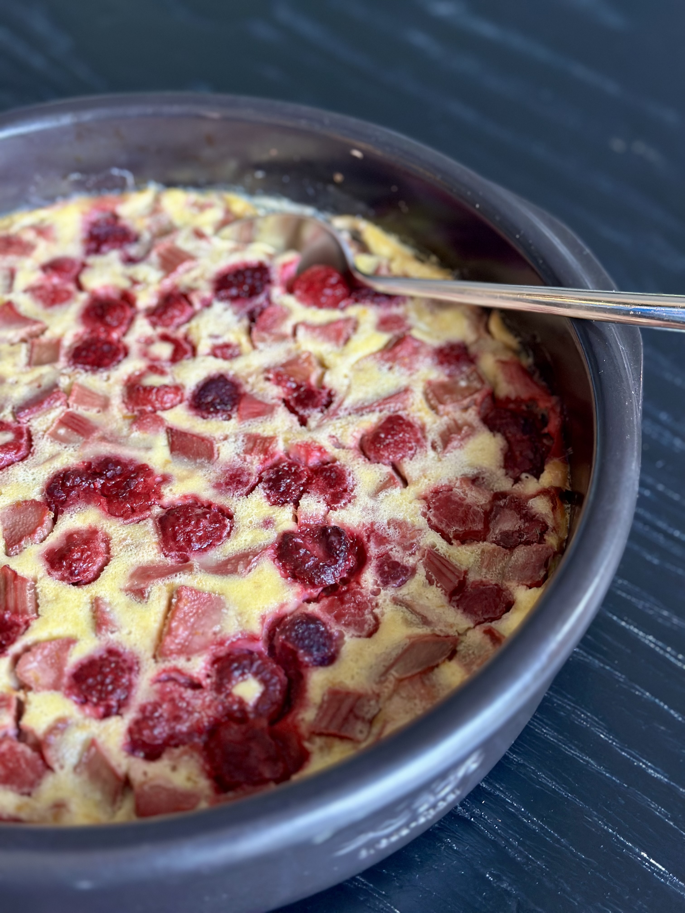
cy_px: 456
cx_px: 342
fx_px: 1266
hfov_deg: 30.3
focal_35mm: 48
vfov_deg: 39.7
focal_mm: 6.86
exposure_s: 1/50
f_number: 1.78
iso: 125
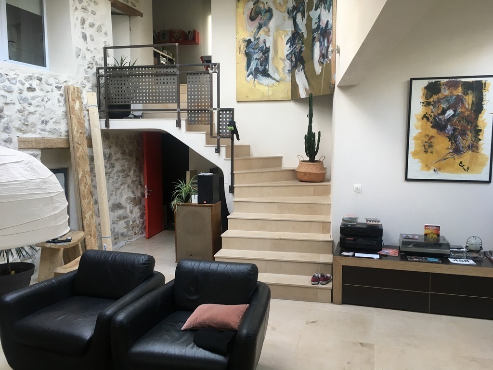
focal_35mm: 29
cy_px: 185
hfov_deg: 61.7
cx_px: 246
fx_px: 413
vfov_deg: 48.2
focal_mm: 4.15
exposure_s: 1/33
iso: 80
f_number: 2.2
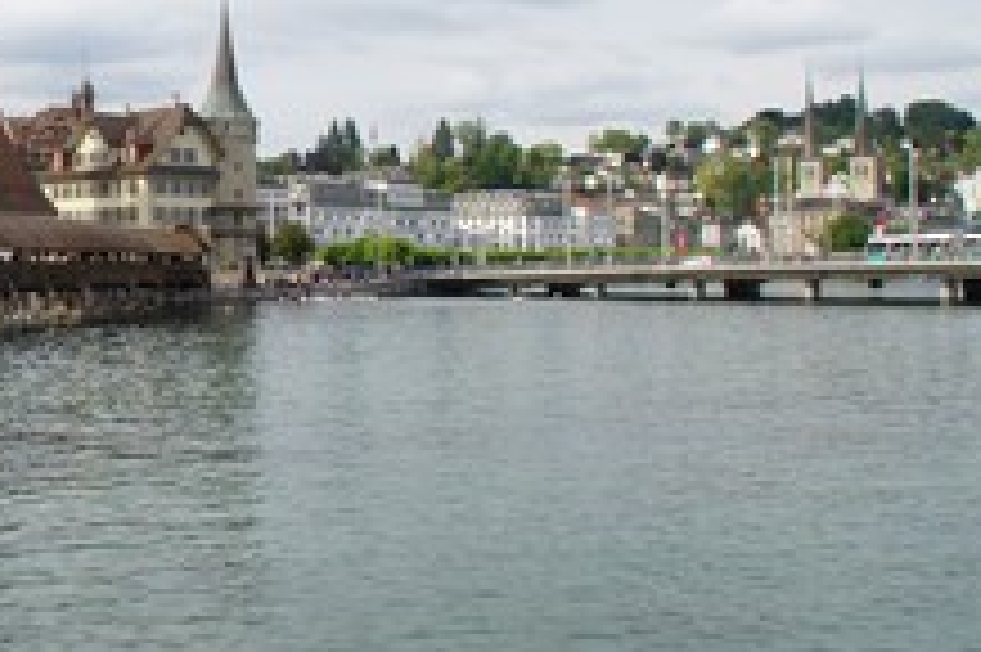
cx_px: -40
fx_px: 1552
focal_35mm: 57
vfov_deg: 23.5
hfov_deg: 31.9
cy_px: 178
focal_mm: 18
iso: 100
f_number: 11
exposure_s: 1/60
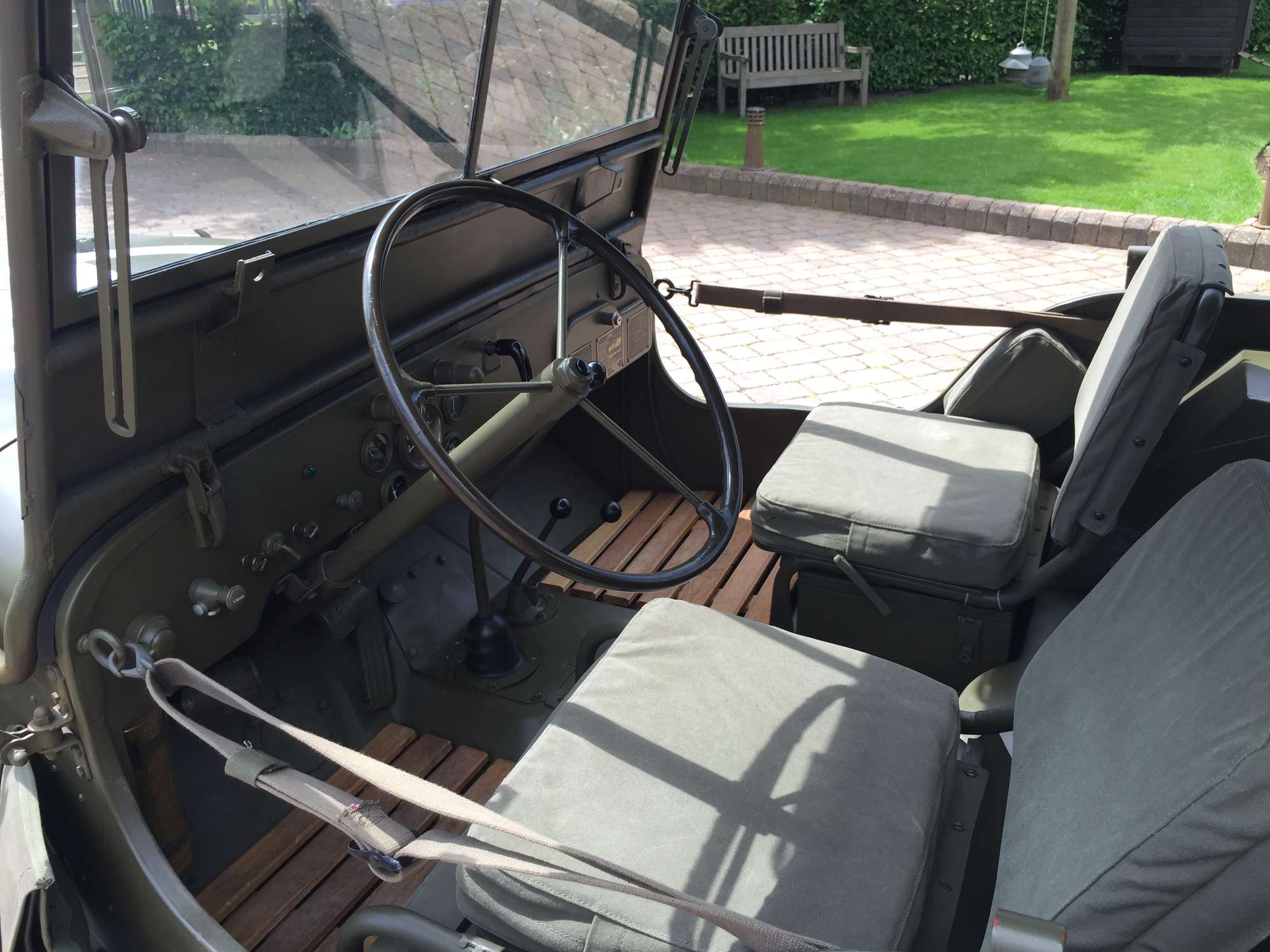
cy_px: 476
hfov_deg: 61.7
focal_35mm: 29
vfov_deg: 48.2
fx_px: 1064
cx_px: 635
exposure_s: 1/384
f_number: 2.2
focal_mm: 4.15
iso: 32
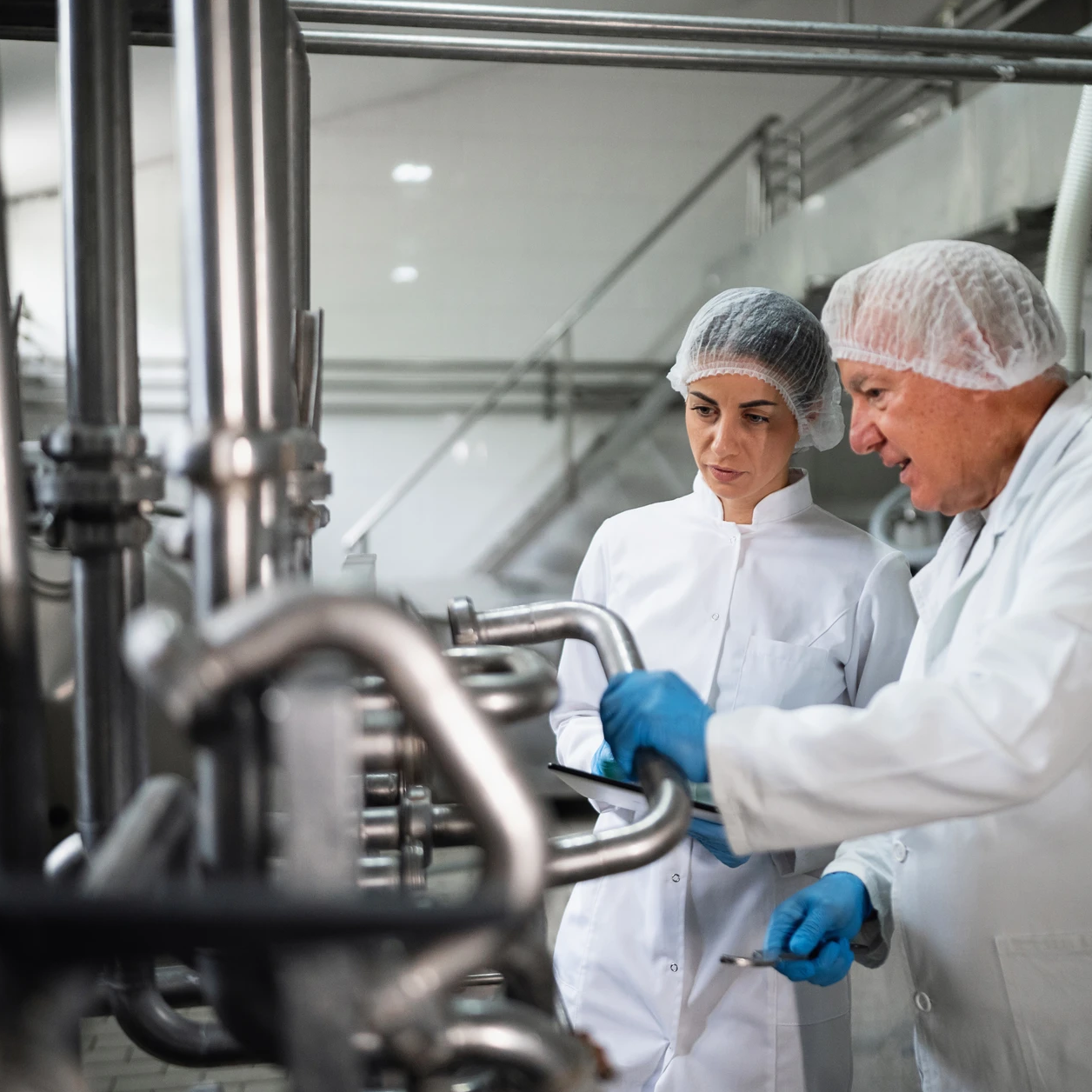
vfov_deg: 37.6
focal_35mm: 45
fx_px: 1606
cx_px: 748
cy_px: 547
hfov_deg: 37.1
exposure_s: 1/400
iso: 1600
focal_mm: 35
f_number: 1.6
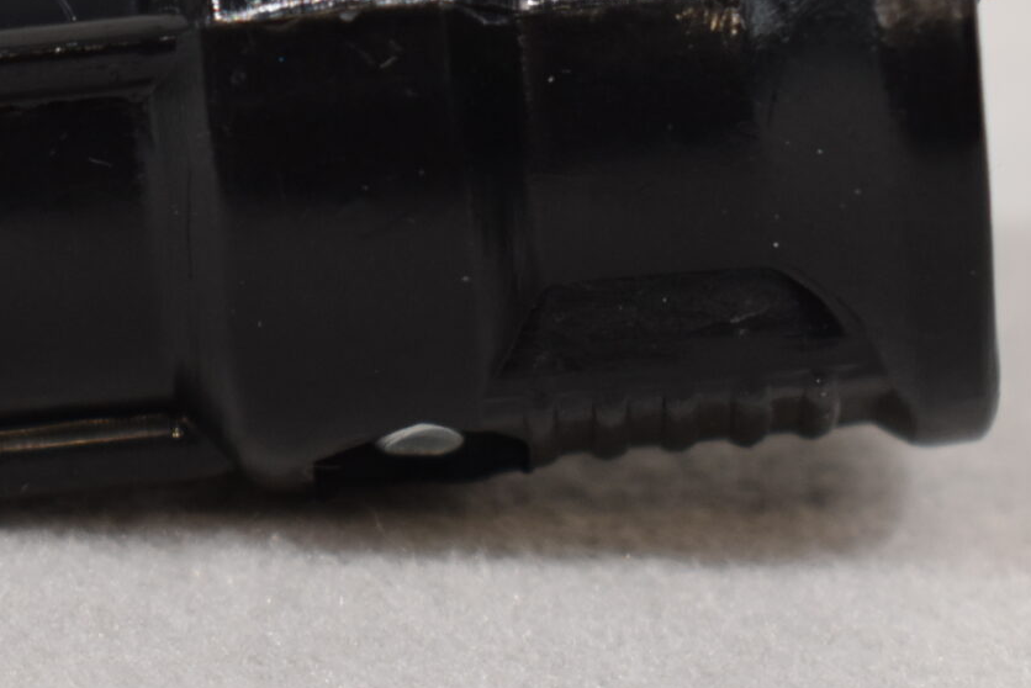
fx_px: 7234
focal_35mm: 253
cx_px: 148
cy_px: 129
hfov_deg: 8.1
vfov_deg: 5.4
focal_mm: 55
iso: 500
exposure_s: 1/60
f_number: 5.6
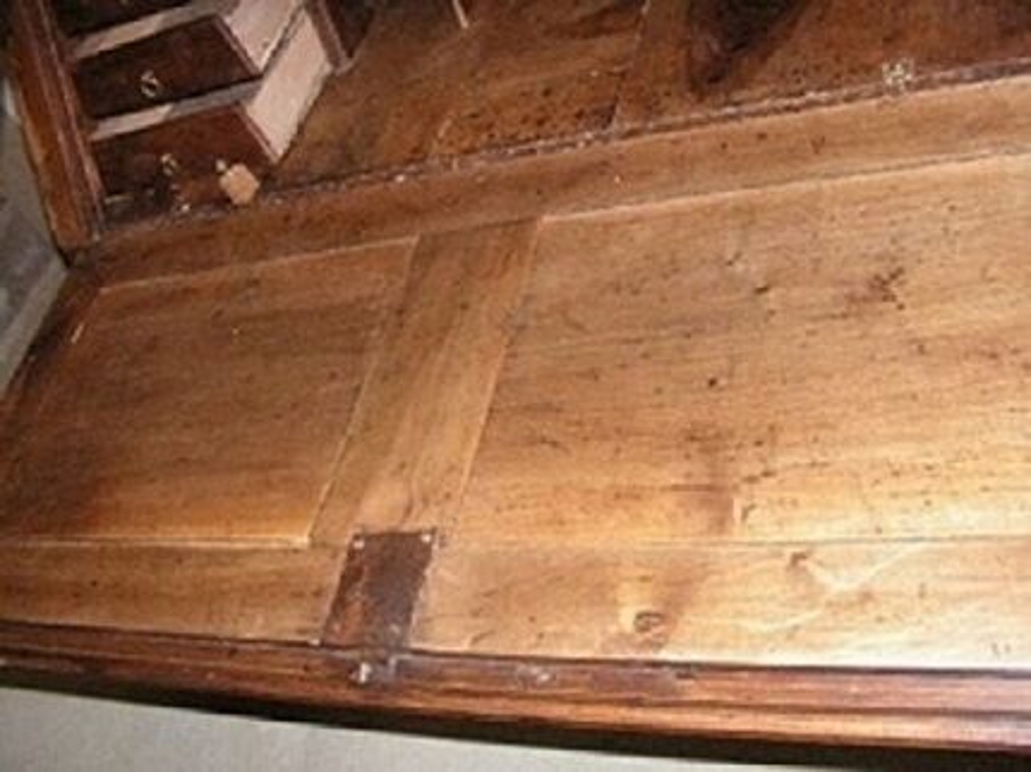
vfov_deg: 39.6
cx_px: 516
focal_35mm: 36
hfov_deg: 51.4
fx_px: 1072
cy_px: 386
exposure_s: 1/40
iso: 160
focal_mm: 6
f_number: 3.2
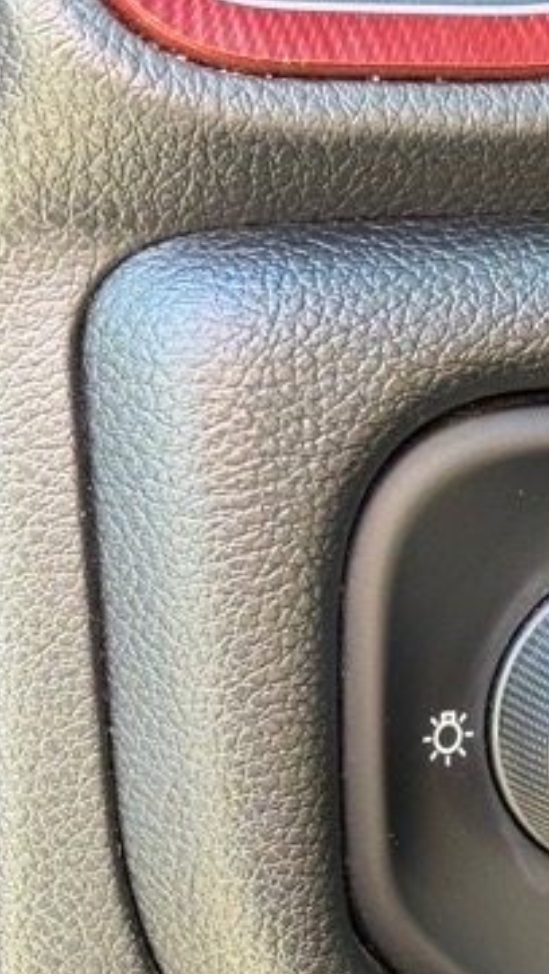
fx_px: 3825
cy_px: 1028
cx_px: 915
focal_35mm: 148
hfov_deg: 8.0
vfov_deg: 14.2
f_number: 1.78
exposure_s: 1/60
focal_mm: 6.76
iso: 200
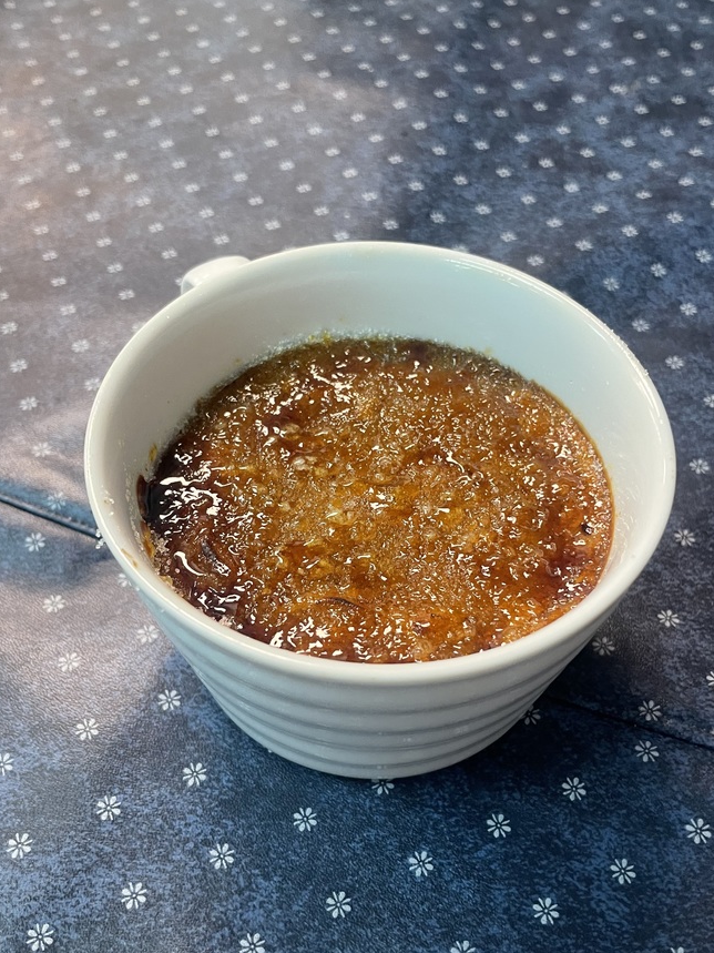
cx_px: 361
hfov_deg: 45.4
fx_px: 853
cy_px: 496
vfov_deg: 58.3
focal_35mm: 31
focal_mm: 4.2
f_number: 1.6
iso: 200
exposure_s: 1/60
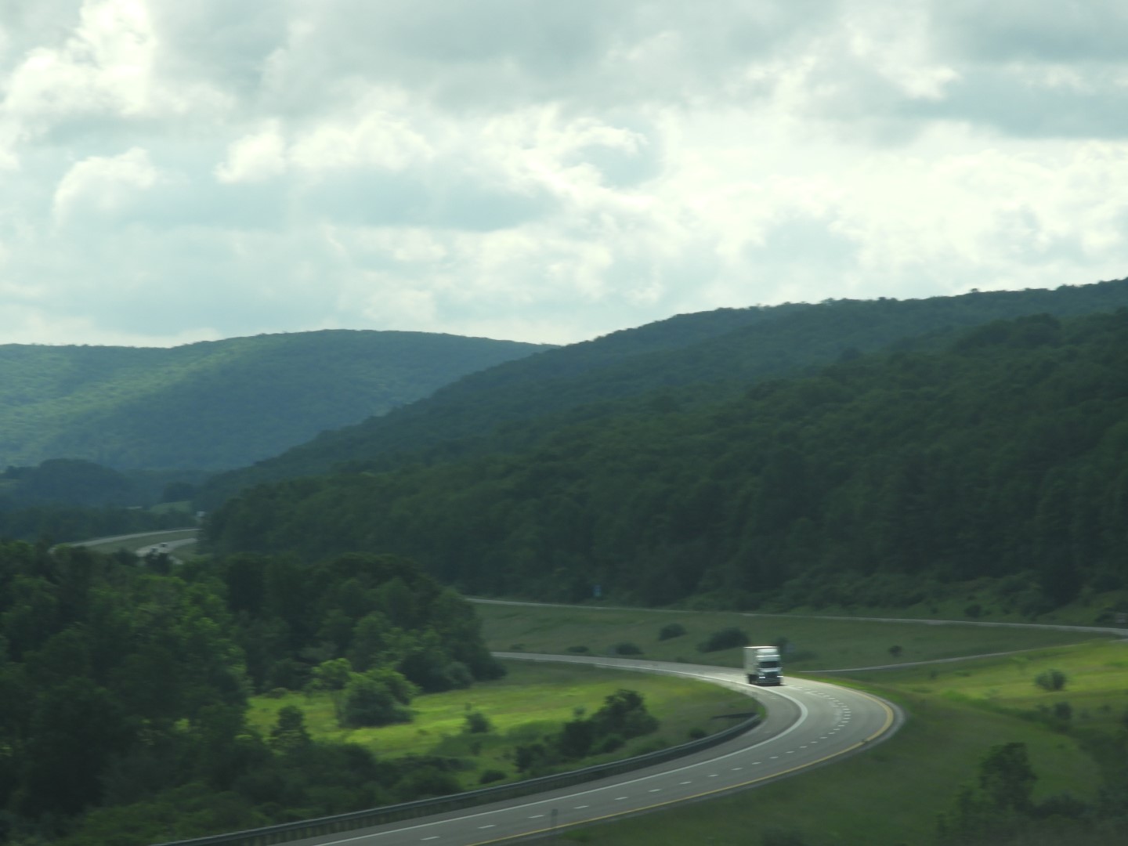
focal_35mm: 180
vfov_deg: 8.2
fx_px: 5865
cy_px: 423
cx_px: 564
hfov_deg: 11.0
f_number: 5.3
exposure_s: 1/400
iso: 100
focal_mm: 32.2
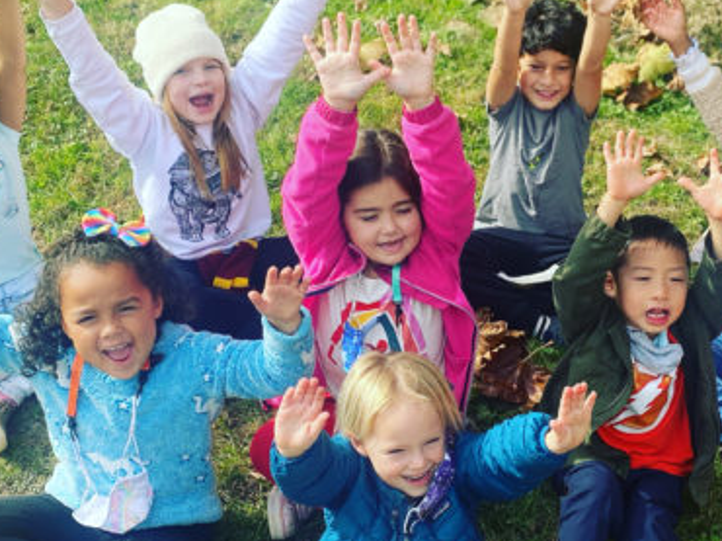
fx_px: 1126
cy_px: 258
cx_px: 517
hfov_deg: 35.0
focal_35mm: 54
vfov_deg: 27.0
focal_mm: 4.25
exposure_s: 1/833
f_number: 1.8
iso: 32
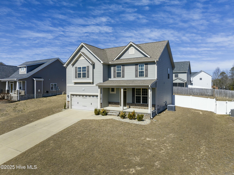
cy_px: 88
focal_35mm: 24
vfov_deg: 56.8
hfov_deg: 71.6
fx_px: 162
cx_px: 117
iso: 100
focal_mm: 12.29
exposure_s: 1/120
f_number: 8
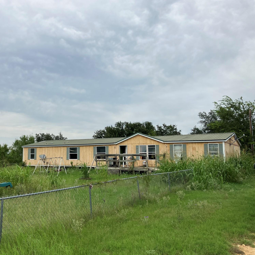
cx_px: 87
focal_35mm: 34
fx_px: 283
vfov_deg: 48.4
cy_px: 126
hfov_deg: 47.7
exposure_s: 1/2558
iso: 32
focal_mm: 3.99
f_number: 1.8
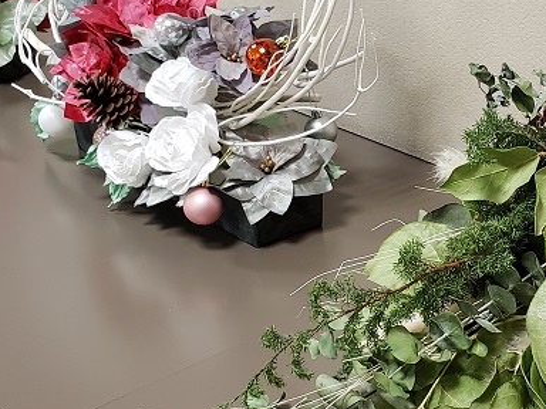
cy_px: 210
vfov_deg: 22.6
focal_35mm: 65
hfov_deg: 28.8
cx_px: 476
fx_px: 1025
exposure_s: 1/40
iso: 250
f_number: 2.4
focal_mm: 4.3
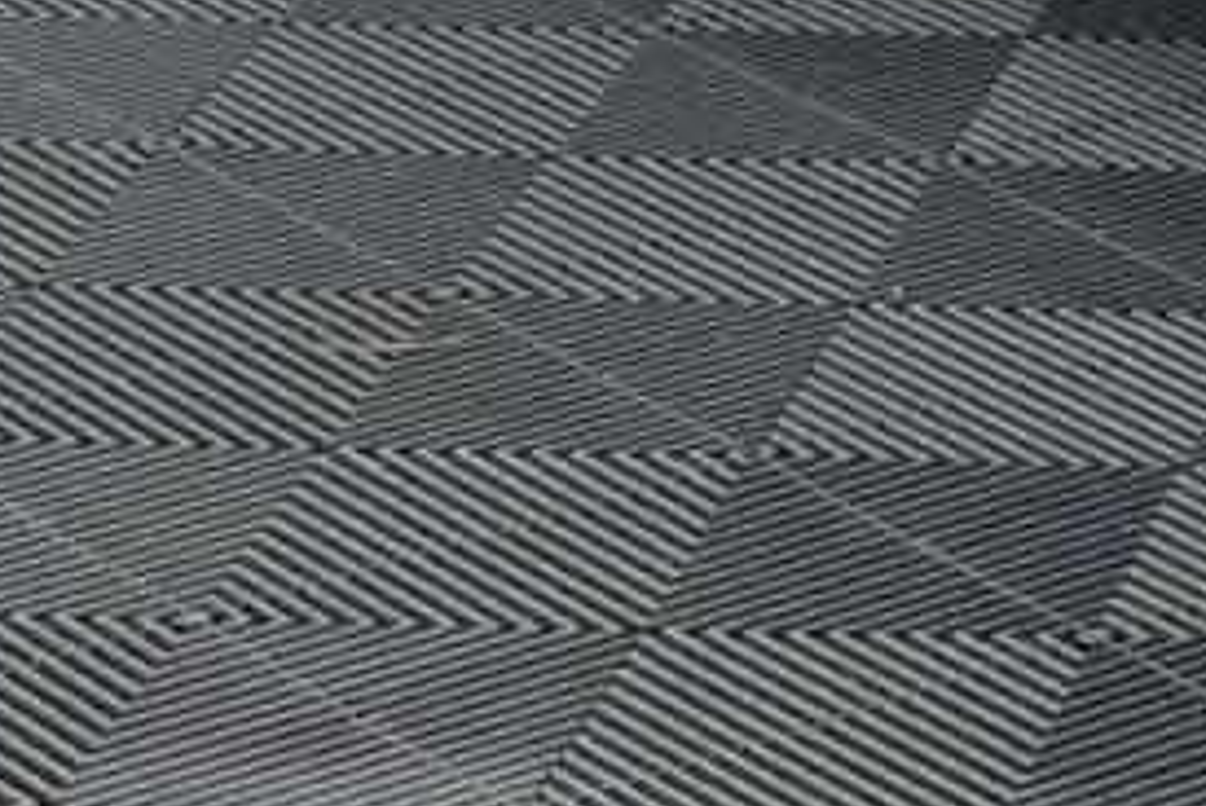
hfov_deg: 7.6
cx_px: 2188
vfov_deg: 5.0
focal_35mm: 262
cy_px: -1564
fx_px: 8781
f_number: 1.78
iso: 100
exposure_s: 1/100
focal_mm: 6.76
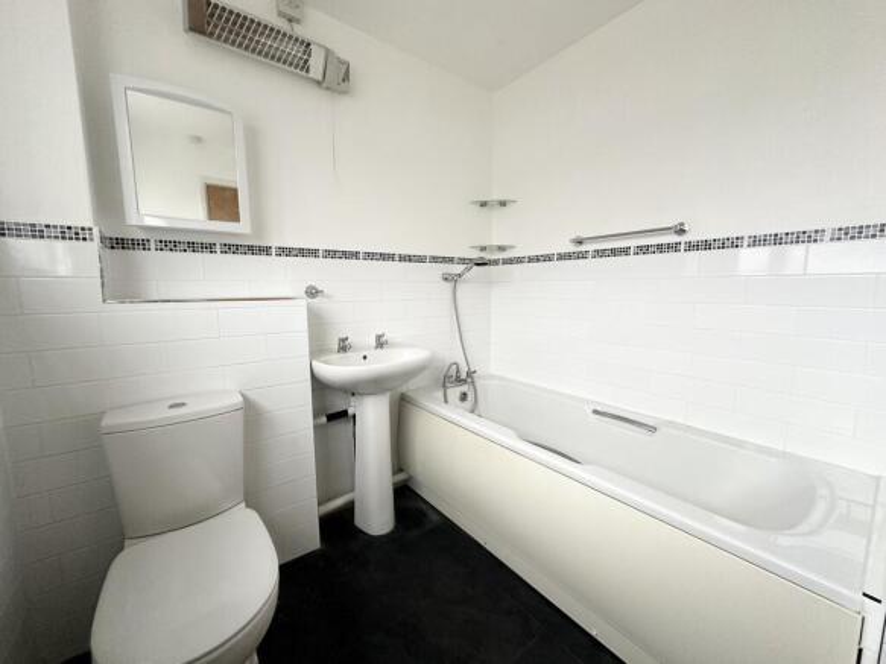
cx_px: 443
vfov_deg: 85.7
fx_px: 358
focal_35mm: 14
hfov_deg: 102.1
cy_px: 332
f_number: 2.2
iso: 320
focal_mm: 2.22
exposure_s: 1/66
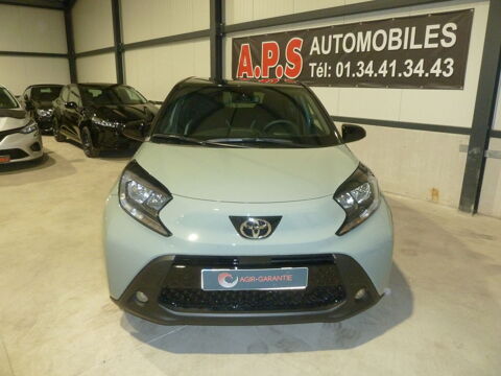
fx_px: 362
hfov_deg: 69.4
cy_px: 188
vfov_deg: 54.9
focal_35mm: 25
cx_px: 250
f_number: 3.3
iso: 400
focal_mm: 4.1
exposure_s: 1/30
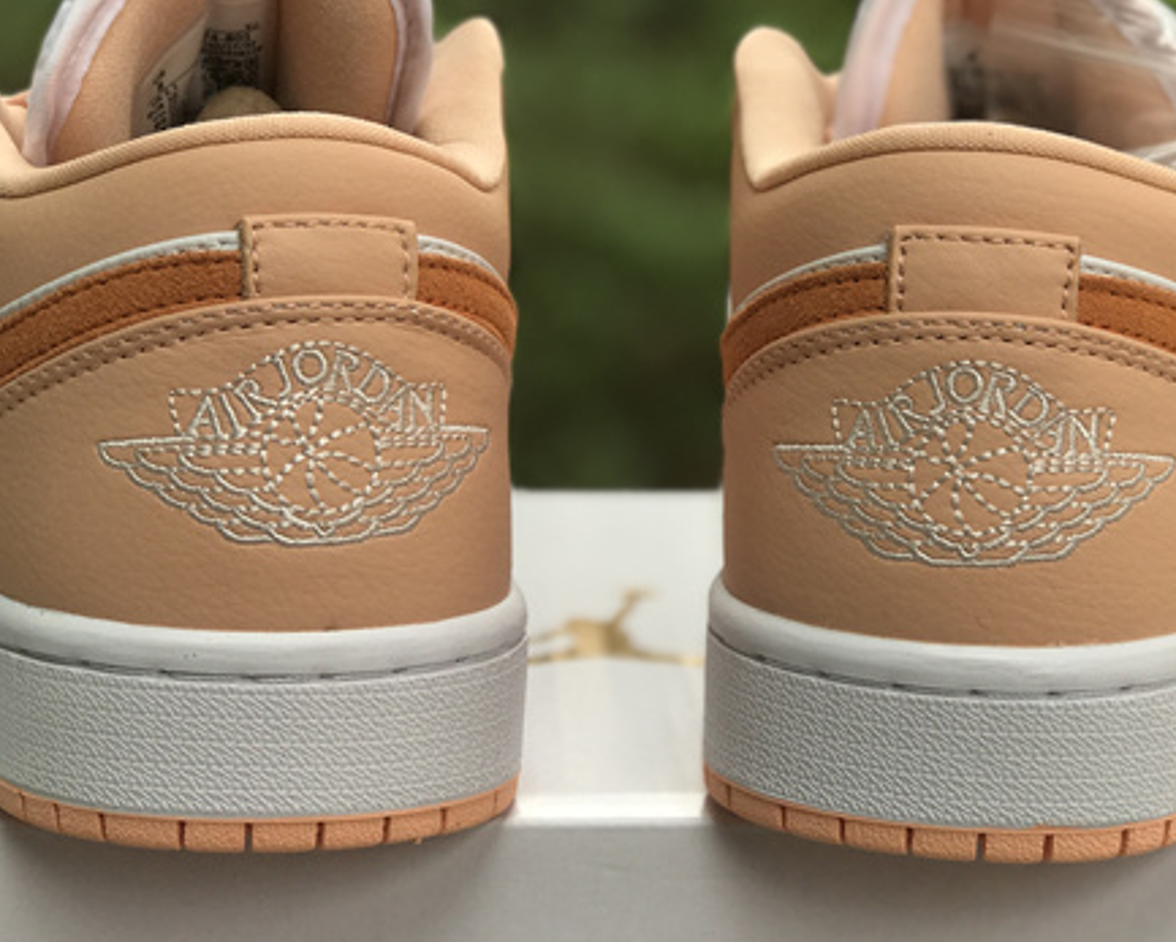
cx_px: 674
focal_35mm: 95
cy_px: 425
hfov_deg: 20.1
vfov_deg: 16.2
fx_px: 3309
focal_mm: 6.6
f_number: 2.8
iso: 20
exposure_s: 1/156
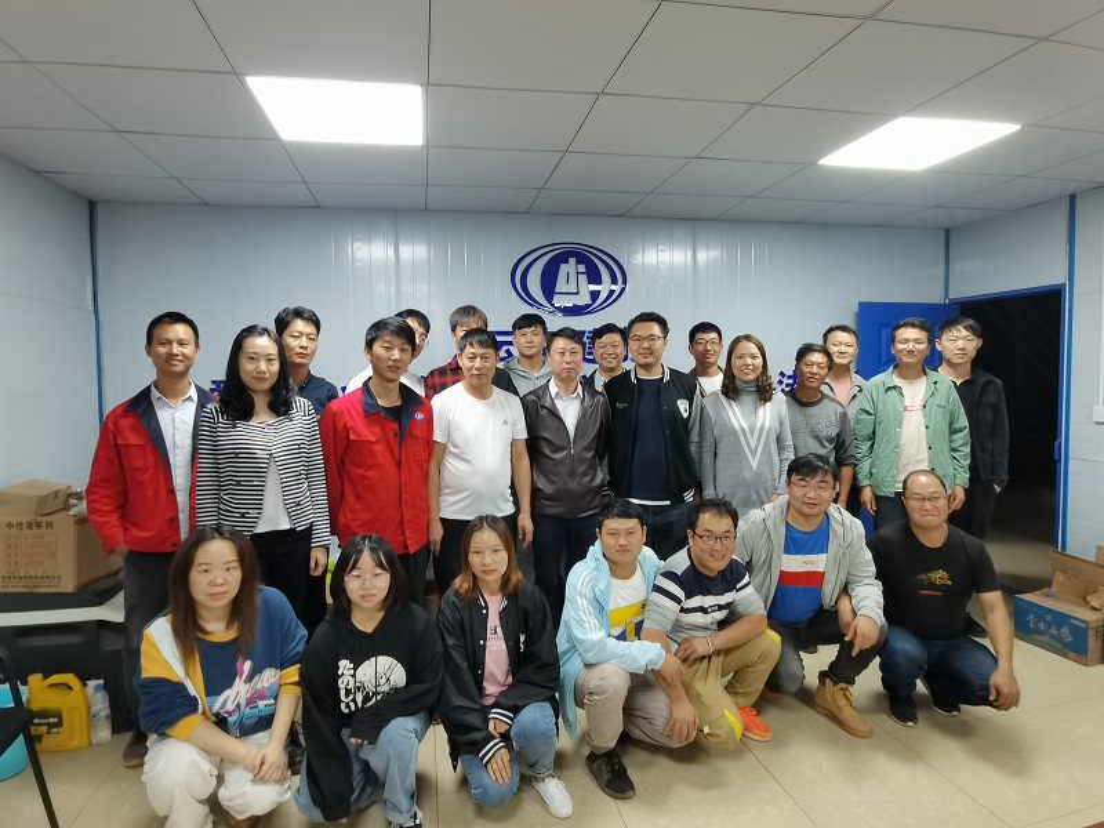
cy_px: 414
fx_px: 606
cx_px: 552
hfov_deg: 84.7
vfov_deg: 68.7
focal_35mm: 19
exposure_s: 1/30
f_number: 2.2
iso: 250
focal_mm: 2.26
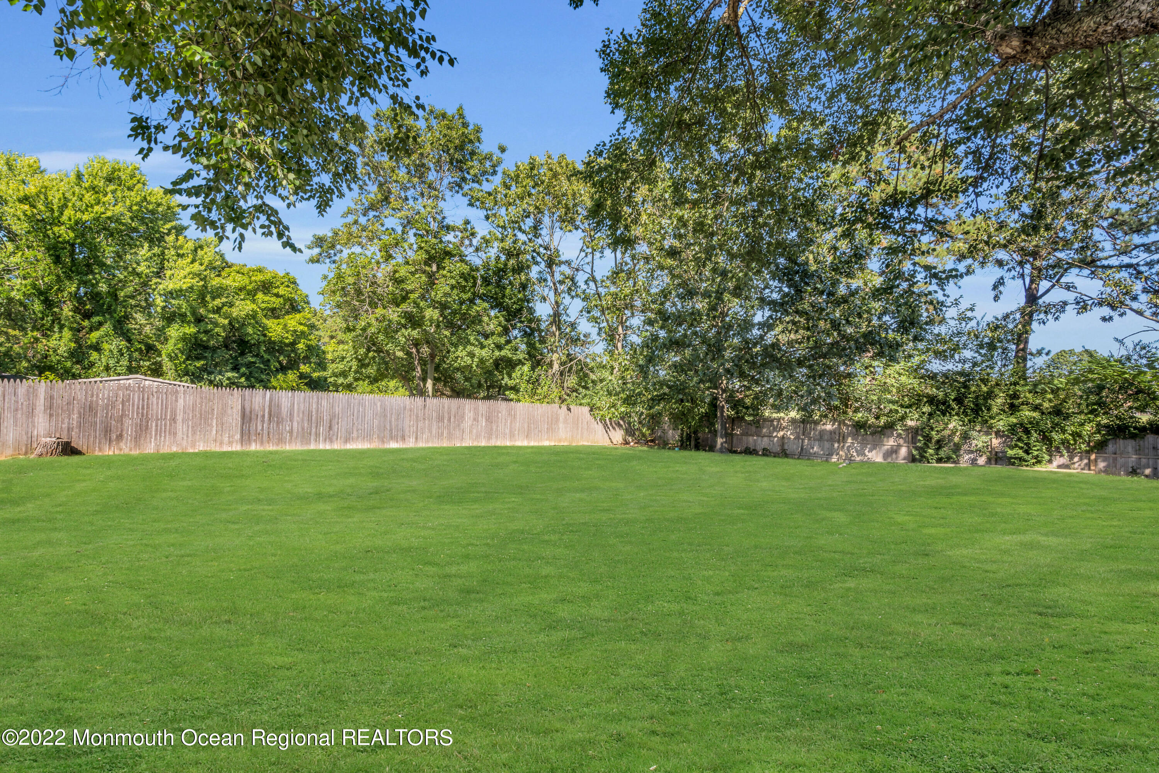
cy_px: 386
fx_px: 515
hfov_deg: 96.7
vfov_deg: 73.7
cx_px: 580
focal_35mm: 16
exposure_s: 1/13
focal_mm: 16
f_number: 16
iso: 200
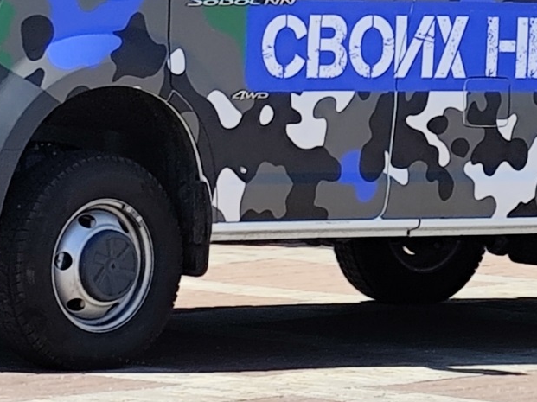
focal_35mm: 199
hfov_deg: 9.9
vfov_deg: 7.4
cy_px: -96
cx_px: 307
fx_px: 3085
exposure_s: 1/810
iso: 50
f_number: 1.65
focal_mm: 6.19
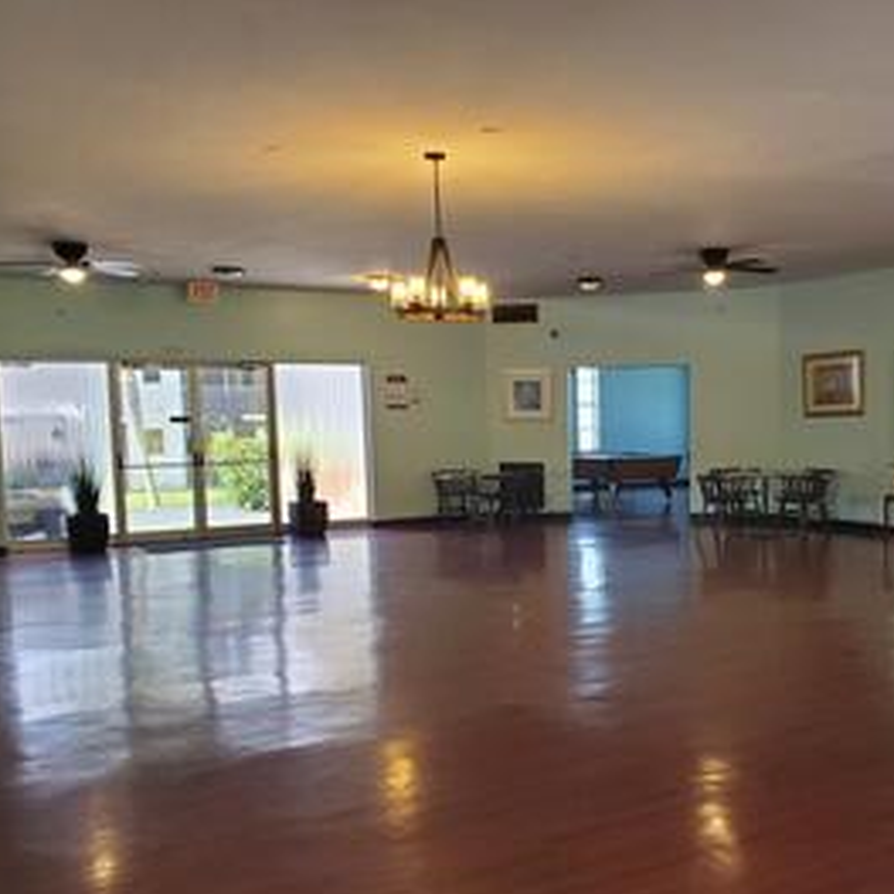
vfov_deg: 47.1
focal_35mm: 35
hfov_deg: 46.5
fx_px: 1023
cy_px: 506
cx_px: 595
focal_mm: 4.3
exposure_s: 1/120
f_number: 2.4
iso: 400
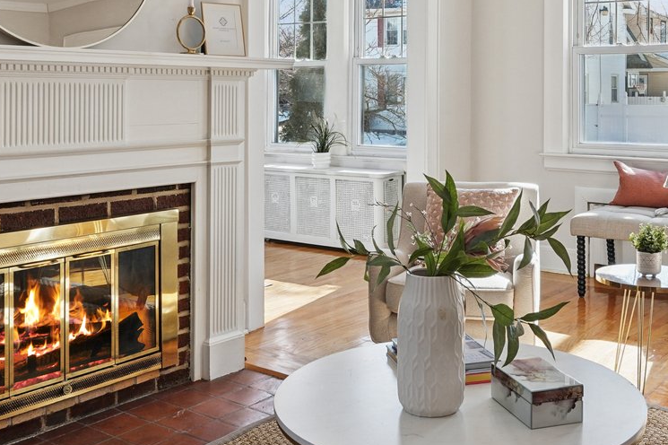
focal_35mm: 44
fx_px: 816
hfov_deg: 44.3
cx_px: 403
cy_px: 135
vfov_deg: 30.2
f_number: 8
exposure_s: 1/50
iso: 400
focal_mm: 16
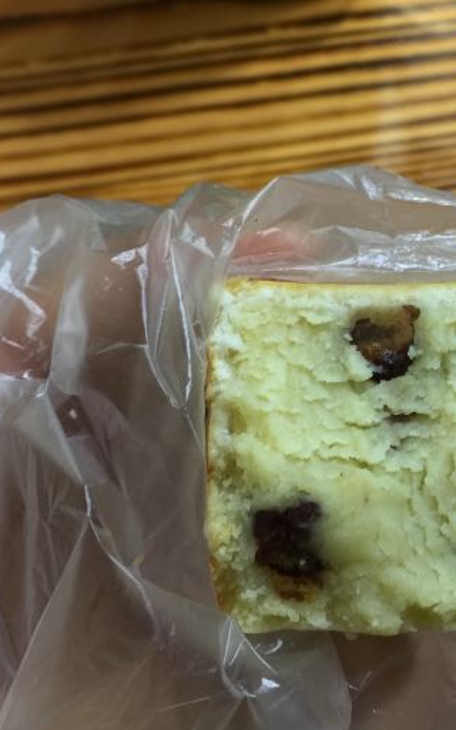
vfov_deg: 47.2
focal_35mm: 42
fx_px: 835
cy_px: 369
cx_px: 335
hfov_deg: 30.1
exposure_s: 1/17
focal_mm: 4.15
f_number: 2.2
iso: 50
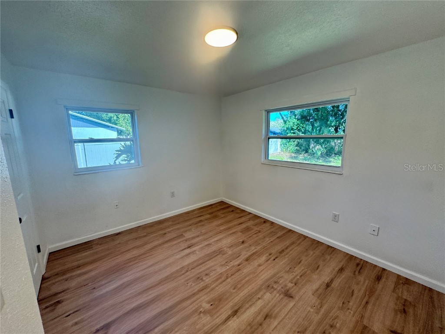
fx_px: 180
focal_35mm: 14
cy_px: 167
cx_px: 222
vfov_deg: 85.7
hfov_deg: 102.1
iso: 100
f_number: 2.2
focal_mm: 2.22
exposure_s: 1/120
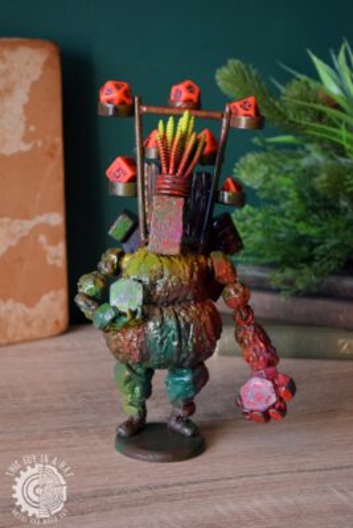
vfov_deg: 24.6
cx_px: 176
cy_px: 264
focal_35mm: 82
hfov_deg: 16.6
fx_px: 1212
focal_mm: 55
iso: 1400
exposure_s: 1/60
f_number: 5.6
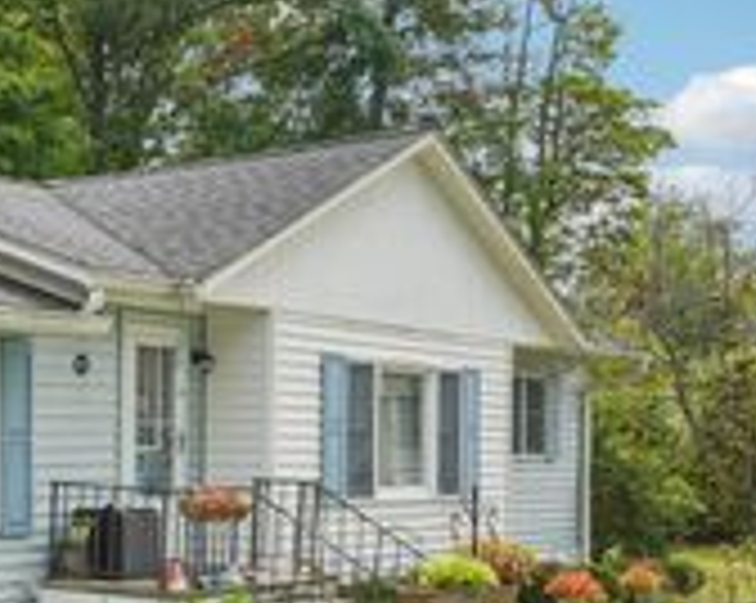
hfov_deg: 23.8
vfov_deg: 22.0
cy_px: 493
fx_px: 1529
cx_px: -279
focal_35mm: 68
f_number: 8
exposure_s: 1/100
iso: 100
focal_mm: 24.5
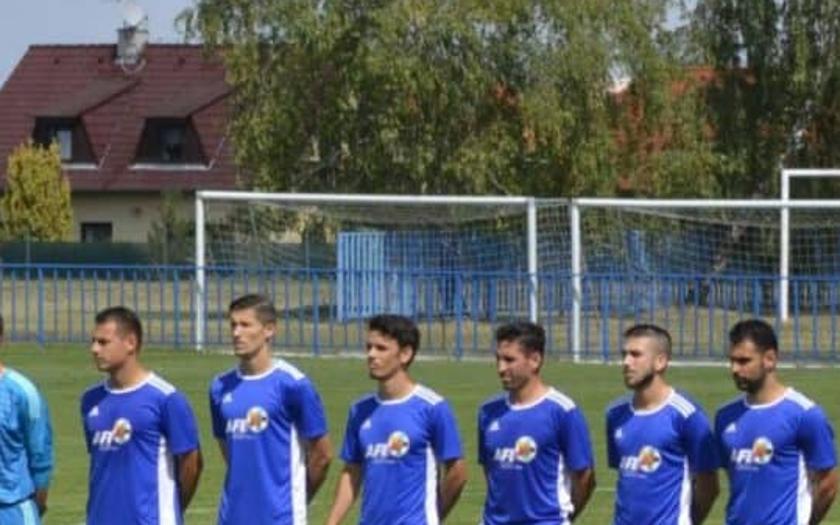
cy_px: 614
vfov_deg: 4.1
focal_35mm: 319
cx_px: 273
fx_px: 7302
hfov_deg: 6.6
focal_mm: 55
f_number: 9
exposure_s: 1/320
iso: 100
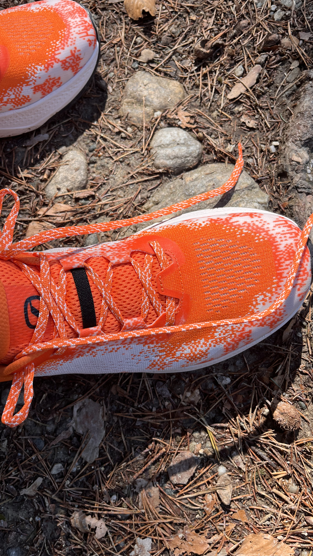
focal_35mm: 29
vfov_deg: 66.1
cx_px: 154
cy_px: 276
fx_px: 428
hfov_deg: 40.2
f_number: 1.6
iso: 50
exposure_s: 1/943
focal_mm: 5.1
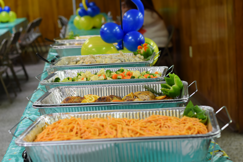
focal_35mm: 75
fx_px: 506
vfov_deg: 18.2
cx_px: 122
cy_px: 81
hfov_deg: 27.0
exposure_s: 1/60
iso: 500
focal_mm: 50
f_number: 4
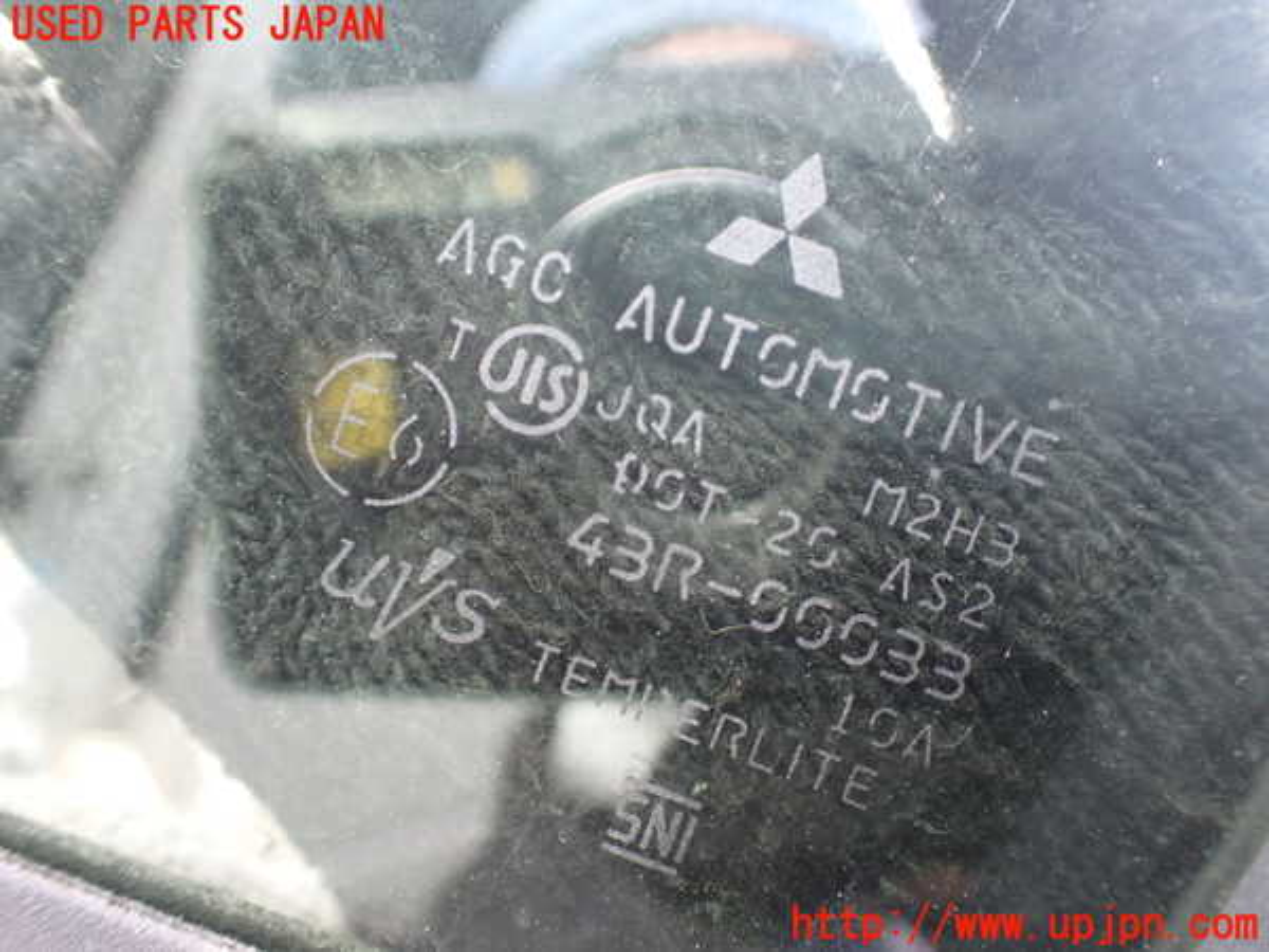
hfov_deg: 60.0
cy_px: 476
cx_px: 634
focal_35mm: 30
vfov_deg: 46.8
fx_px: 1100
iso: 320
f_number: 2.3
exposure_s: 1/125
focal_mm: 5.4
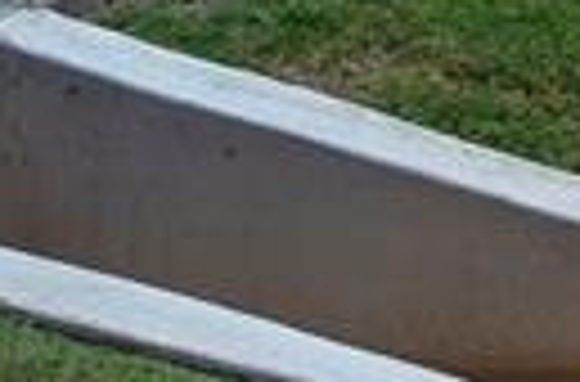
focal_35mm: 155
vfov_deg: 7.9
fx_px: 2488
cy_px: -647
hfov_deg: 10.0
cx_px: 1718
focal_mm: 13
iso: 200
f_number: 8
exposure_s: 1/400
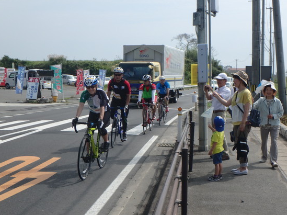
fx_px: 406
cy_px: 119
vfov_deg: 29.6
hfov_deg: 38.9
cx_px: 162
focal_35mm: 49
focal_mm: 7.5
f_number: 5.2
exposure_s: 1/800
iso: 125
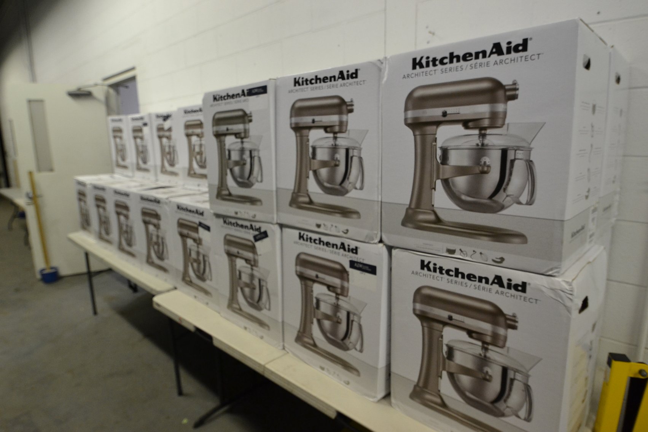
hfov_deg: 81.2
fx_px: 378
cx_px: 324
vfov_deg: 59.5
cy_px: 216
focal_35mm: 21
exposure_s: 1/80
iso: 1600
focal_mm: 14
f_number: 4.5
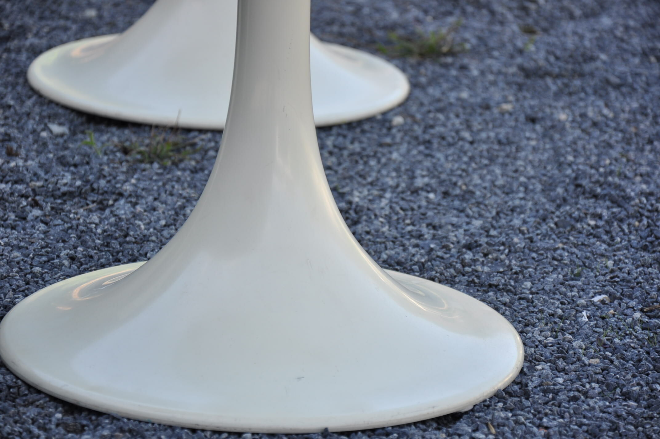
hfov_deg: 13.1
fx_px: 2884
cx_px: 330
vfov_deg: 8.7
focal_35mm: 158
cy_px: 220
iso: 250
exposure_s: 1/180
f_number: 6.7
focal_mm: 105
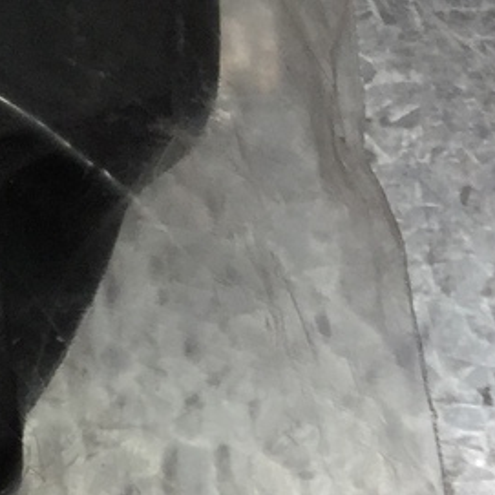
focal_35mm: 162
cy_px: 130
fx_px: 2621
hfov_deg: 9.9
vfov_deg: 10.8
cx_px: -532
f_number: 2.4
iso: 32
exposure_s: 1/50
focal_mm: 3.3
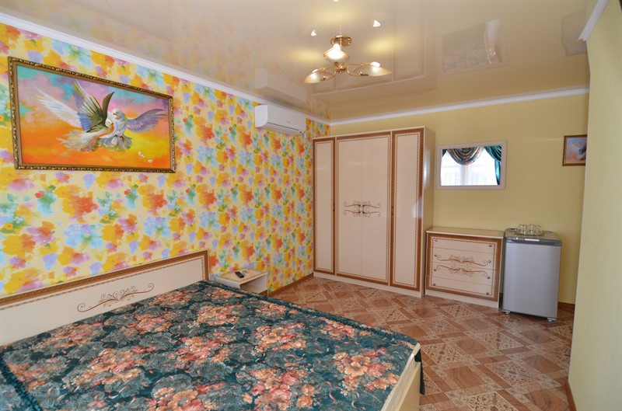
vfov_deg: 71.8
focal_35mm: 16
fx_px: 284
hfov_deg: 95.1
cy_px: 206
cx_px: 311
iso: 100
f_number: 4
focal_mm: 11
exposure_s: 1/60
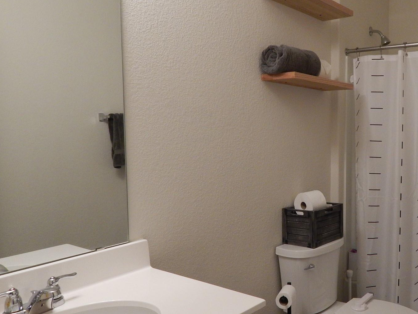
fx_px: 423
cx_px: 297
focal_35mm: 35
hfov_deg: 51.1
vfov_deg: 40.7
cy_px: 162
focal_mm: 4
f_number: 3
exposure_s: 1/30
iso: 280
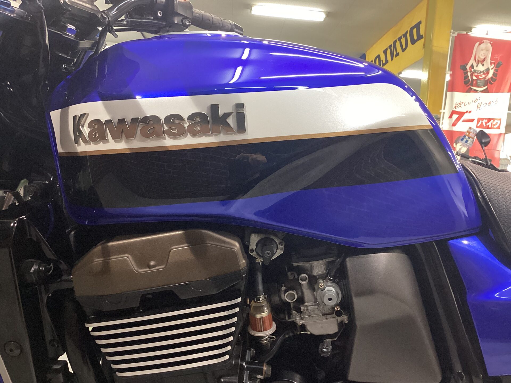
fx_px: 458
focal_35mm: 31
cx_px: 256
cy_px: 192
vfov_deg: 45.4
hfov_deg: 58.4
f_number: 2.4
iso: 160
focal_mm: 3.3
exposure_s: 1/60
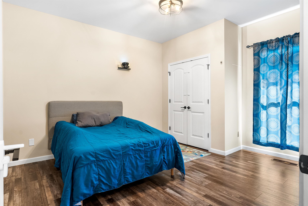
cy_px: 103
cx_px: 154
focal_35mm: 20
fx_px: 171
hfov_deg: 84.0
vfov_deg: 62.0
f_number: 7.1
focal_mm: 20
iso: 125
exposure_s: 1/1.25
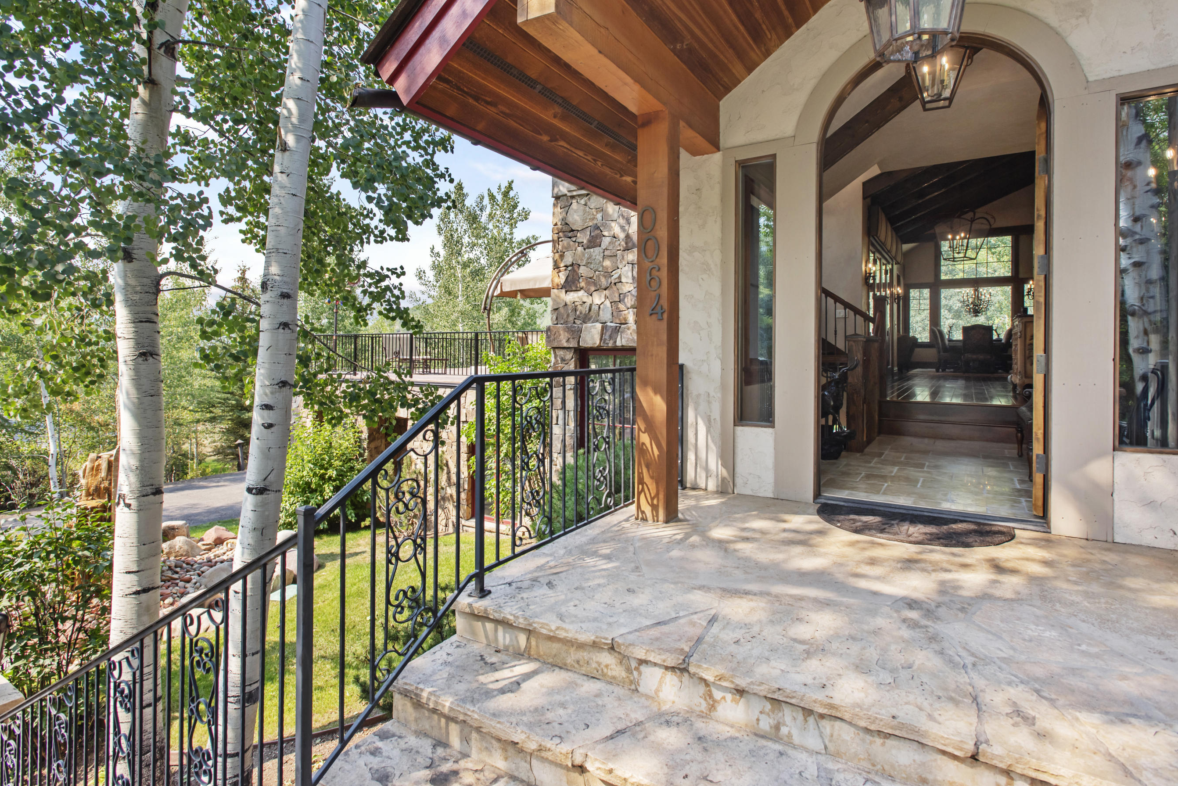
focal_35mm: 19
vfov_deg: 64.4
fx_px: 622
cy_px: 348
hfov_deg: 86.9
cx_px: 572
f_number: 7.1
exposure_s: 1/640
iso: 400
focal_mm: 17
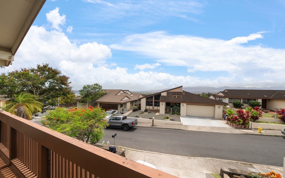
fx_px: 101
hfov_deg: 109.4
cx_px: 141
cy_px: 91
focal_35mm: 13
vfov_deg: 82.8
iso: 125
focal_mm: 12
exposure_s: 1/160
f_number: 9
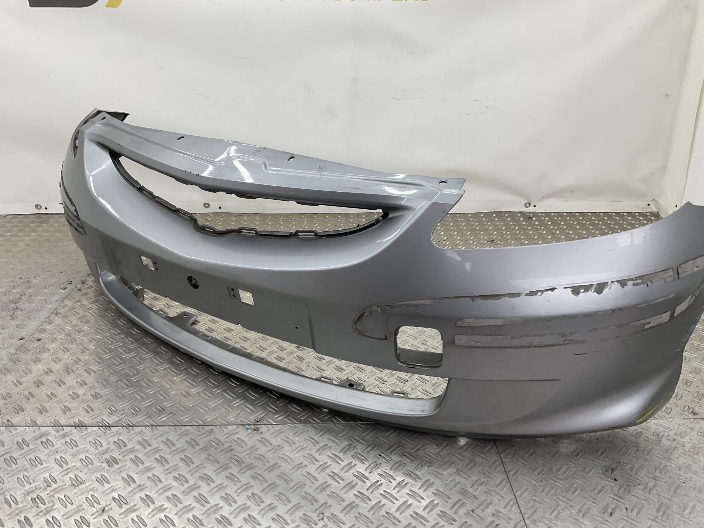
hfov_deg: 61.7
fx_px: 590
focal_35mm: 29
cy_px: 264
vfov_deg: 48.2
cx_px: 352
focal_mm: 3
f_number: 1.8
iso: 25
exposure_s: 1/120
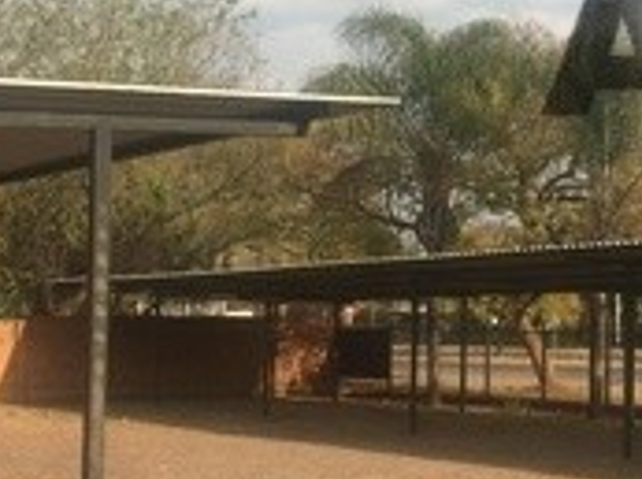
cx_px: 460
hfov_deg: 23.2
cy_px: 243
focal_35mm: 84
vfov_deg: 17.5
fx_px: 1555
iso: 25
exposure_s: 1/855
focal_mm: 4.15
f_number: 2.2
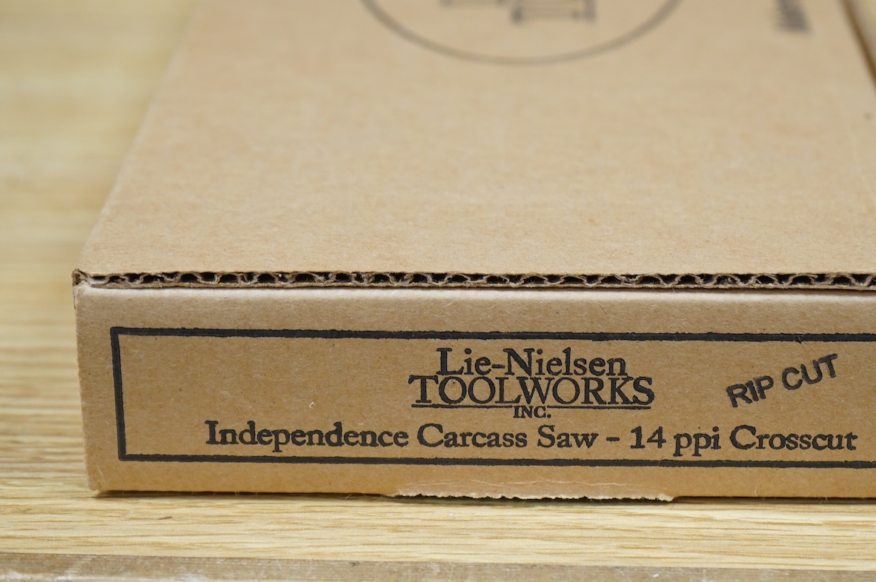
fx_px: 2334
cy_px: 285
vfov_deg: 14.2
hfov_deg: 21.2
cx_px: 544
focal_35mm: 96
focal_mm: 66
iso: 2500
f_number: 6.3
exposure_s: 1/100
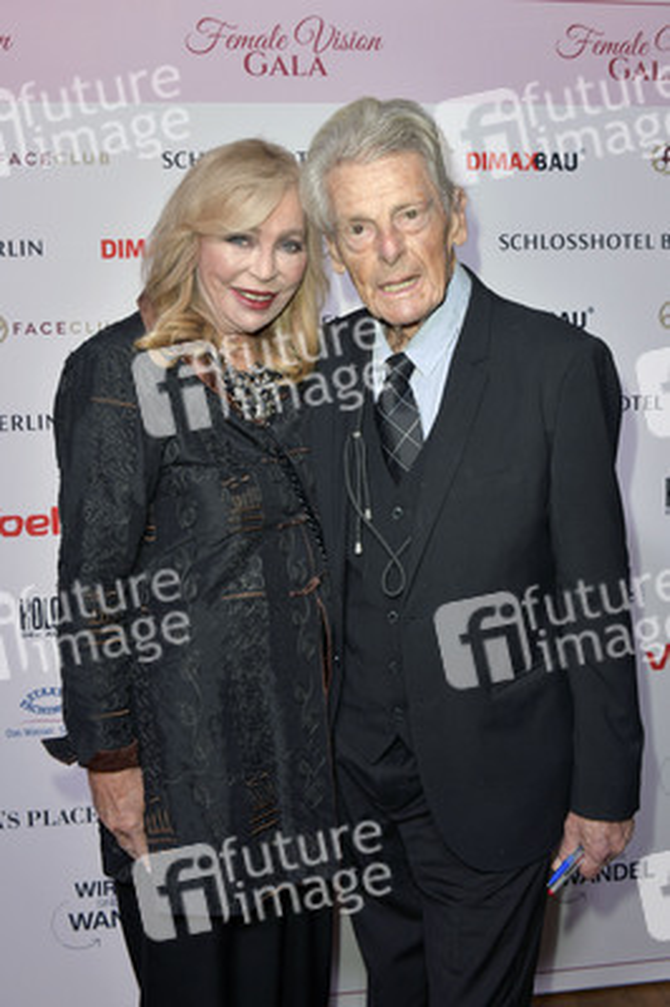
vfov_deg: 54.5
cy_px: 504
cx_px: 335
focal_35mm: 35
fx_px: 979
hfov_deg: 37.8
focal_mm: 35
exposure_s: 1/200
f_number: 7.1
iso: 1250
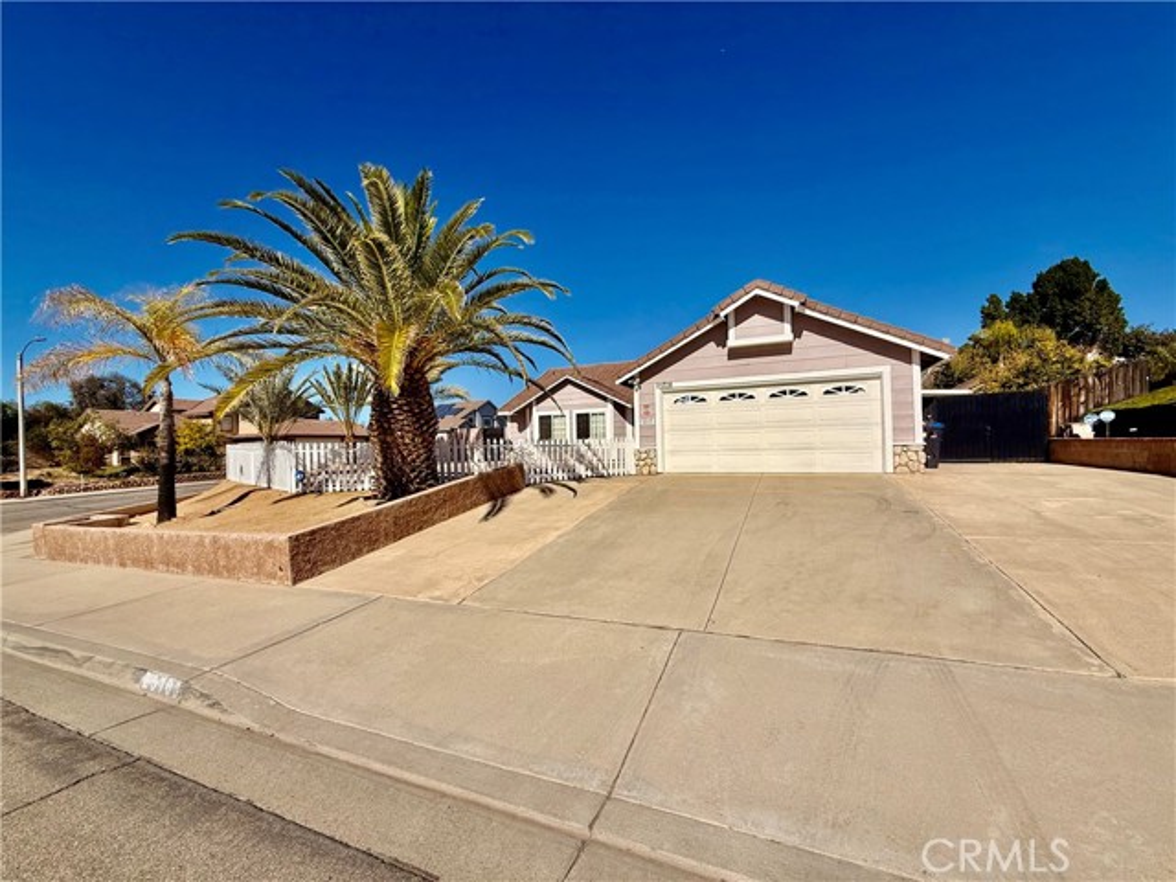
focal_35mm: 14
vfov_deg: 85.7
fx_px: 476
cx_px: 588
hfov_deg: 102.1
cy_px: 441
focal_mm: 2.22
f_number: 2.2
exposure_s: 1/6173
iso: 40
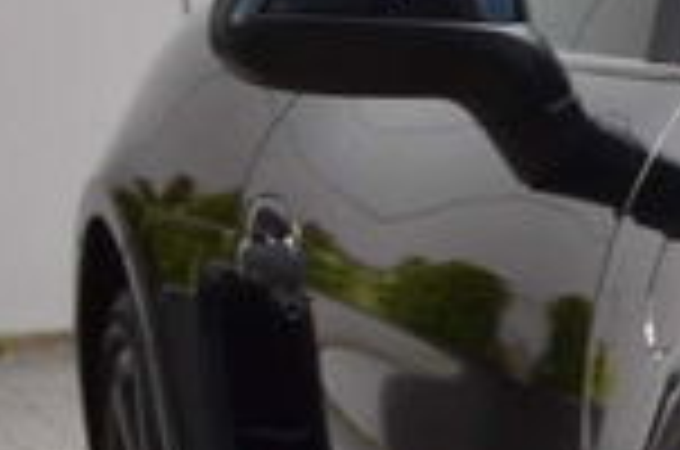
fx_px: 4599
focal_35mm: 244
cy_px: 711
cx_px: 2108
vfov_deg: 5.5
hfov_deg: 7.4
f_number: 10
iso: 360
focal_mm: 24
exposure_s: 1/60
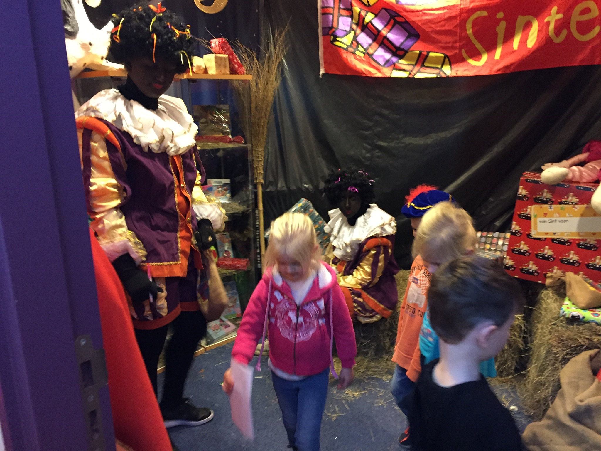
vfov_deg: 48.2
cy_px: 226
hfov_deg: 61.7
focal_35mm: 29
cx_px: 300
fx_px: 503
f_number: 2.2
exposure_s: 1/20
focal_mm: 4.15
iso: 250
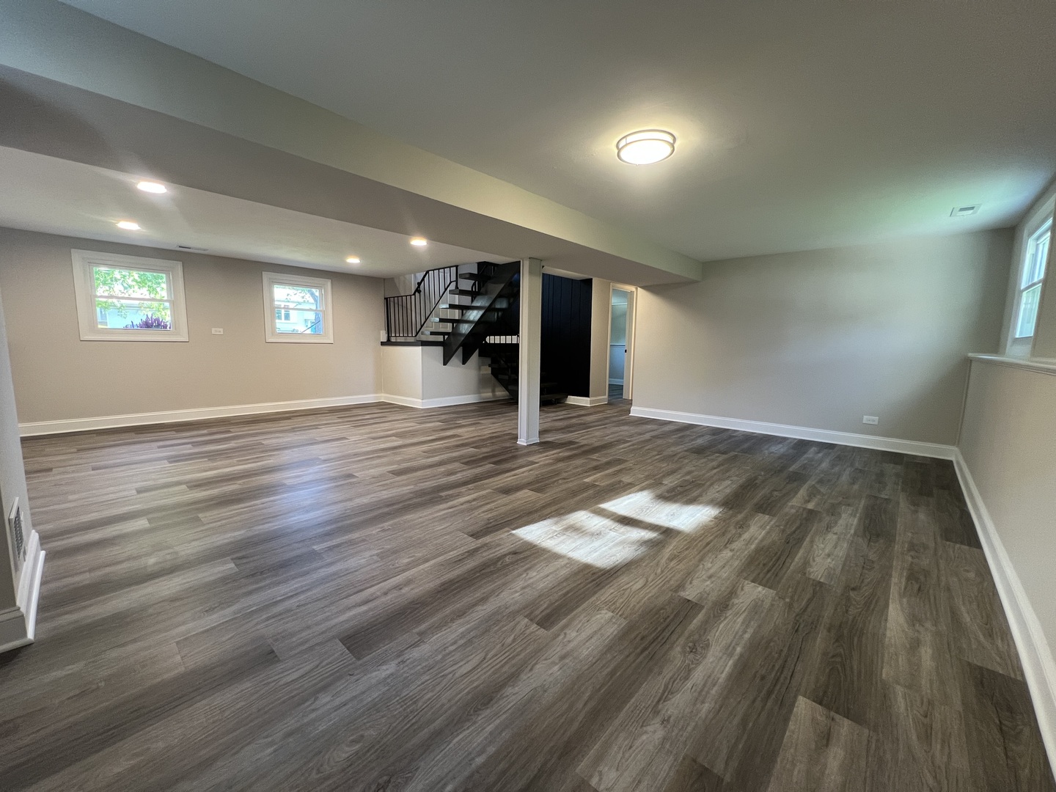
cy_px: 396
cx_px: 528
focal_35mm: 13
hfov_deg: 106.2
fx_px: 397
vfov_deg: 89.9
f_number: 1.8
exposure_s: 1/60
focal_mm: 1.57
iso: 200
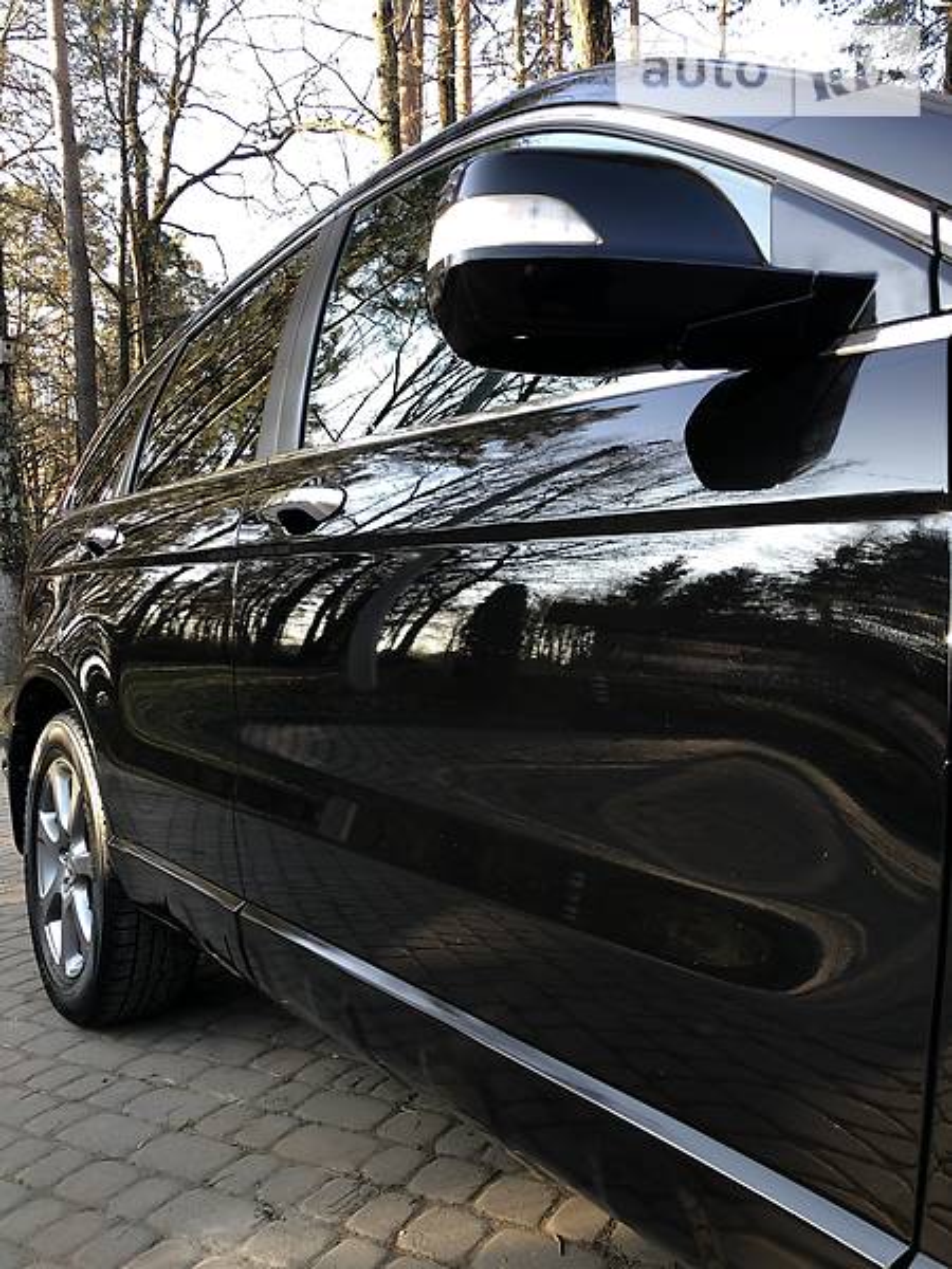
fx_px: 1027
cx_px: 476
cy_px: 634
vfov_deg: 63.4
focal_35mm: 28
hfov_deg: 49.7
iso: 40
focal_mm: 4
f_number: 1.8
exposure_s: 1/93
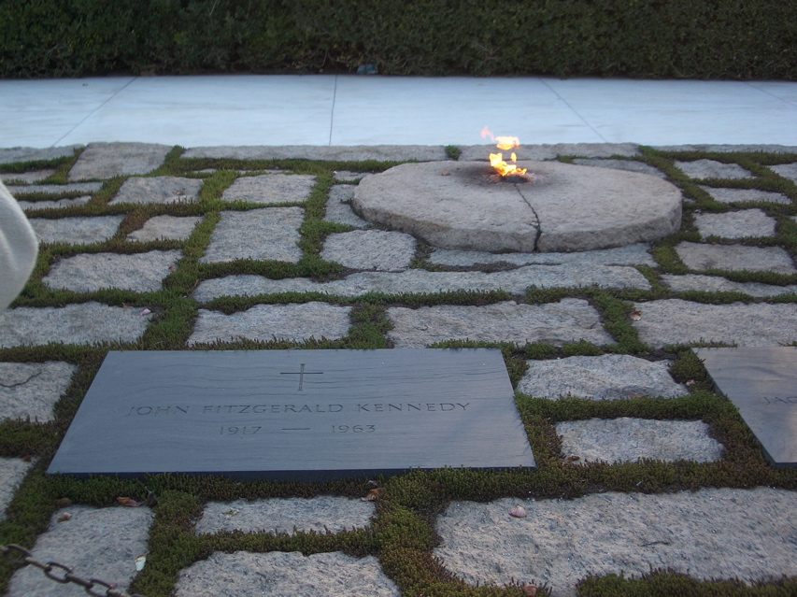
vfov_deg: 29.7
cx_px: 398
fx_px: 1128
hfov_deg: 38.9
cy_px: 298
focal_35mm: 49
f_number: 3.1
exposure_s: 1/160
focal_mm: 8.2
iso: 50
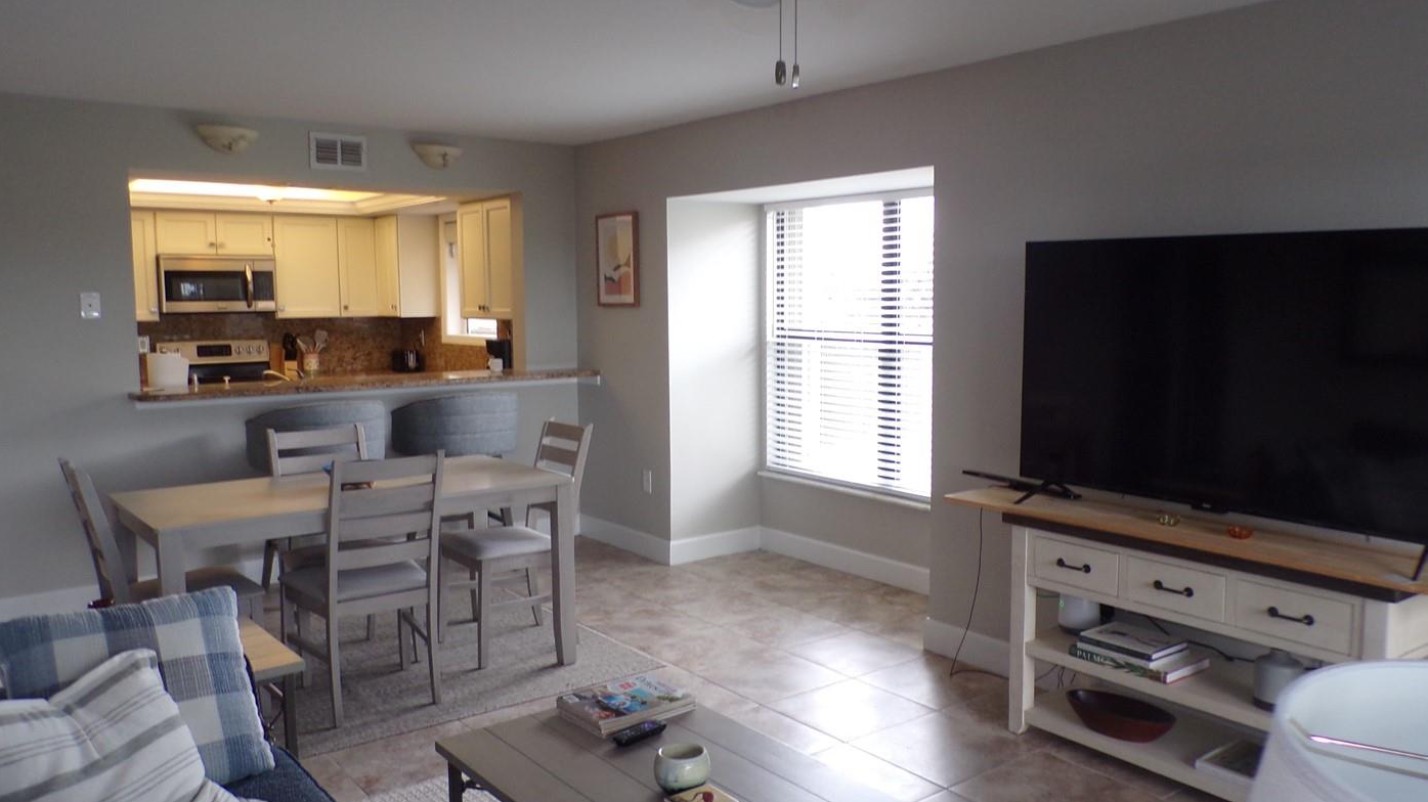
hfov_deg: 64.2
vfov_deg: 38.9
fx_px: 1136
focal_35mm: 30
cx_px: 787
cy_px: 367
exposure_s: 1/34
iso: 120
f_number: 3
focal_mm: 4.3
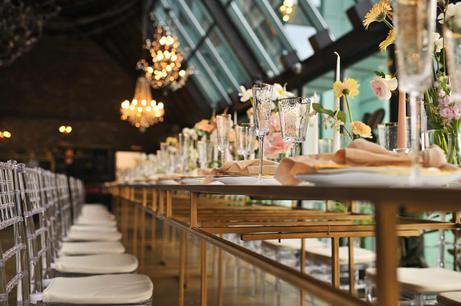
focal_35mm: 35
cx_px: 230
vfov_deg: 37.8
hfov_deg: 54.5
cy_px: 153
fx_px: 448
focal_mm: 35
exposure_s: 1/640
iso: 500
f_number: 2.8
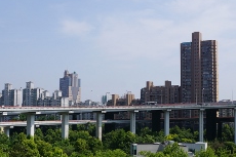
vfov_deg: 28.6
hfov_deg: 41.9
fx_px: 308
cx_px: 122
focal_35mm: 47
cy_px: 93
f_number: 10
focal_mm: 18
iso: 100
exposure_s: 1/250
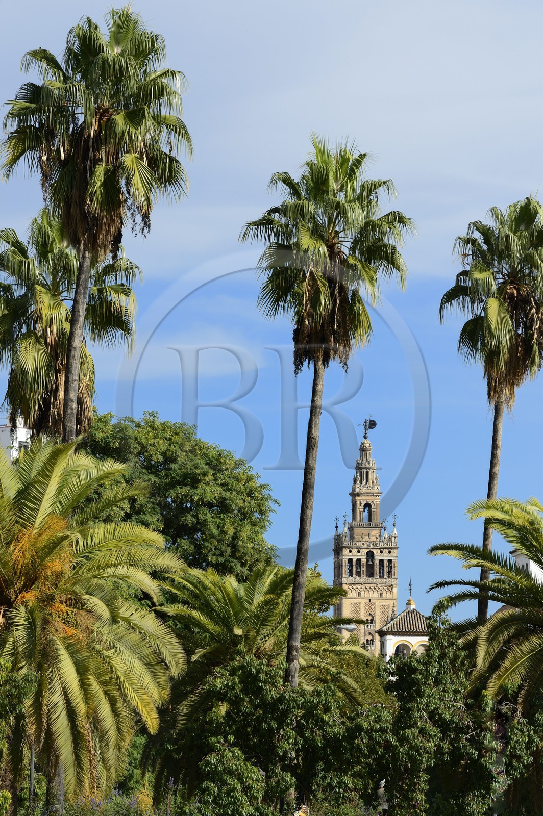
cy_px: 408
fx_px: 3173
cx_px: 272
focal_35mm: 140
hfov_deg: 9.8
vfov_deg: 14.7
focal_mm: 140
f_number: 13
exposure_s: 1/250
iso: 200
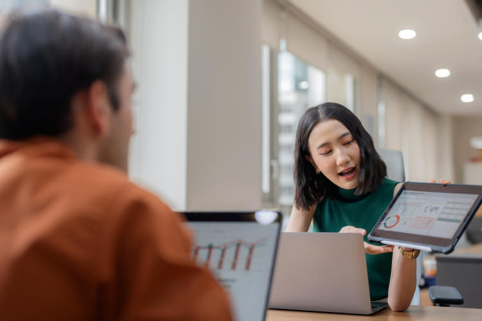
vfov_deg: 27.0
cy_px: 160
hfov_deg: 39.6
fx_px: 669
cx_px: 241
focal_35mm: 50
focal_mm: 50
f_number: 2
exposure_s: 1/250
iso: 250
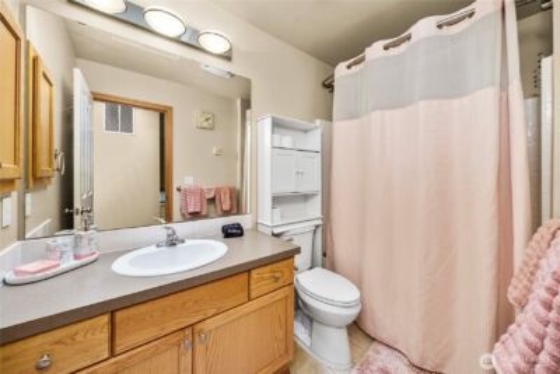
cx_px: 280
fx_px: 202
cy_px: 187
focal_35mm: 13
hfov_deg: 108.3
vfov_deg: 85.5
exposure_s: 1/5
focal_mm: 13
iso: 1000
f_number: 7.1
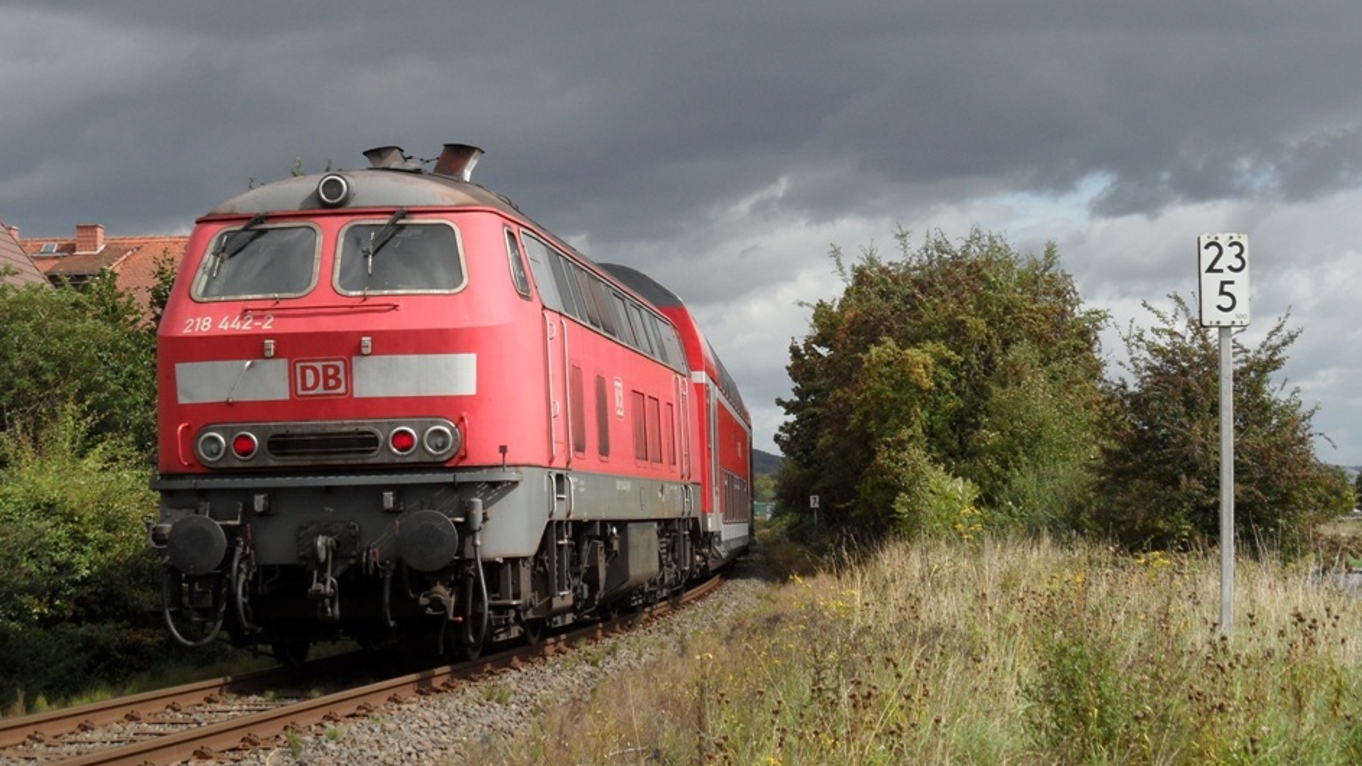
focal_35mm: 71
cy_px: 325
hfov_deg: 29.8
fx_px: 2564
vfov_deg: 17.0
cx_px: 686
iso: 80
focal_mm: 10.3
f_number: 4.5
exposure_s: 1/500
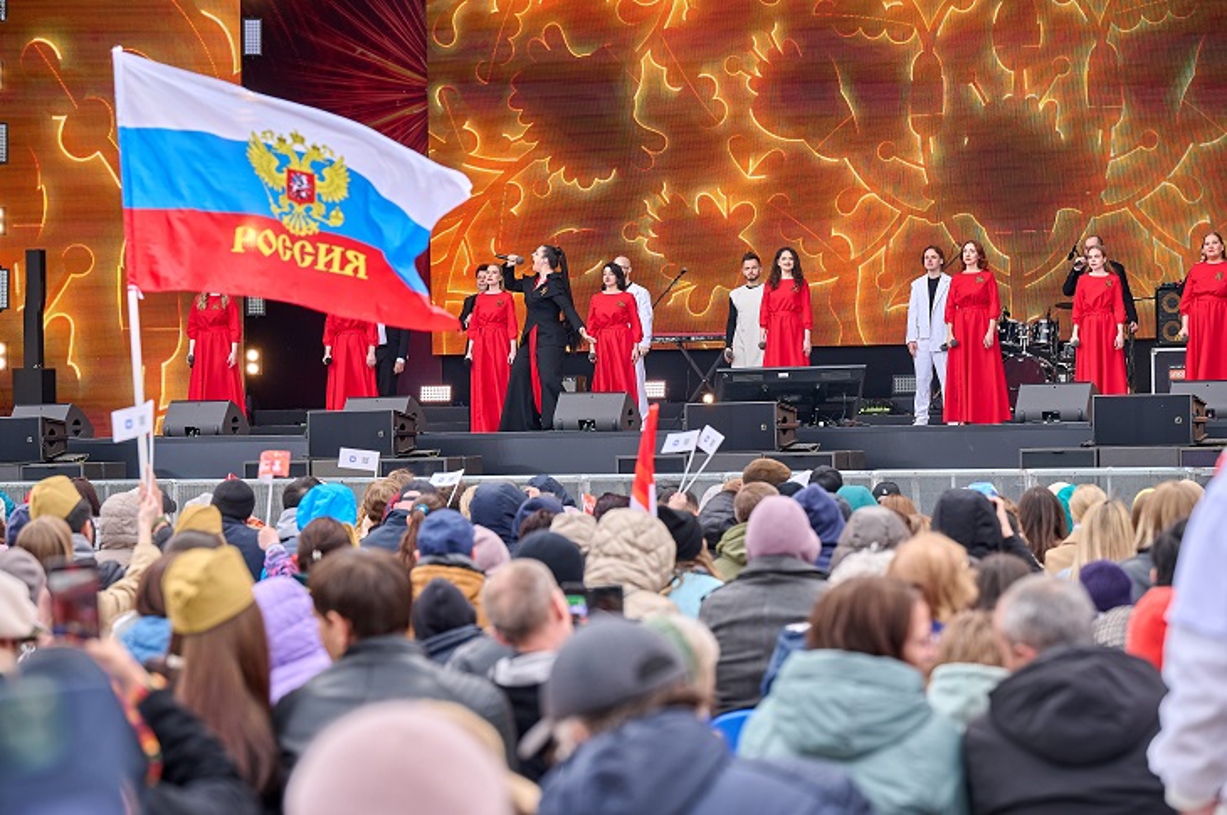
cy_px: 408
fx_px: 3745
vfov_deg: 12.4
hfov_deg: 18.6
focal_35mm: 110
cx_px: 614
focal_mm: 110
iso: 200
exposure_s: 1/500
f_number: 4.5
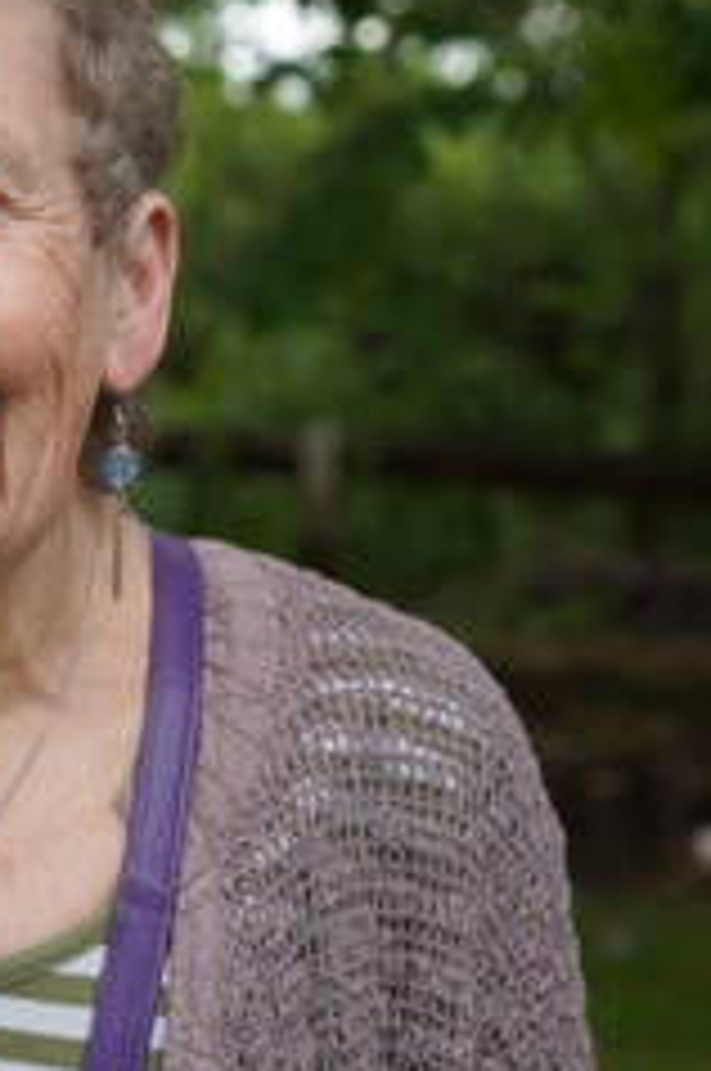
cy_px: 400
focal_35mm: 81
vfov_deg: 25.0
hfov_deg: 16.0
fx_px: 2406
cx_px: -194
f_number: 4
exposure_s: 1/160
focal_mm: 35
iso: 100
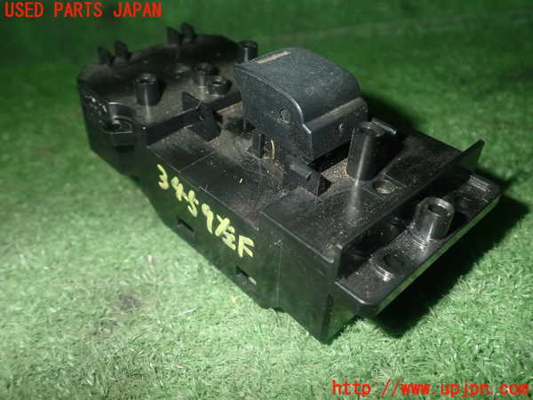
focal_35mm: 32
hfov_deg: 56.8
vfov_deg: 44.2
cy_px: 200
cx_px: 266
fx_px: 493
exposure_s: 1/30
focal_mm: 5.79
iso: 400
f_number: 7.1
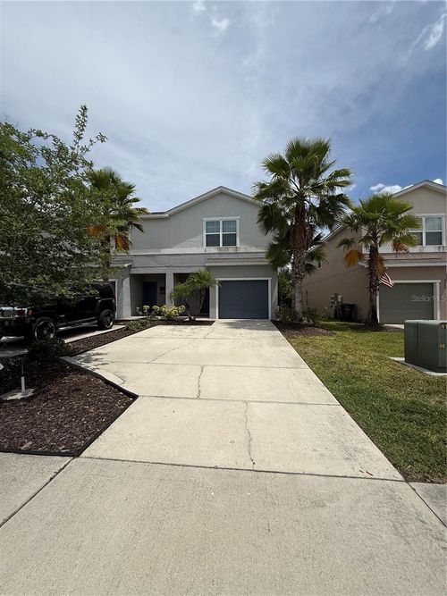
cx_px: 224
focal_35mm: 14
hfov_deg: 85.7
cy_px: 298
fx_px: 241
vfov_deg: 102.1
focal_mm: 2.22
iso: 50
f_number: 2.2
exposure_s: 1/4762
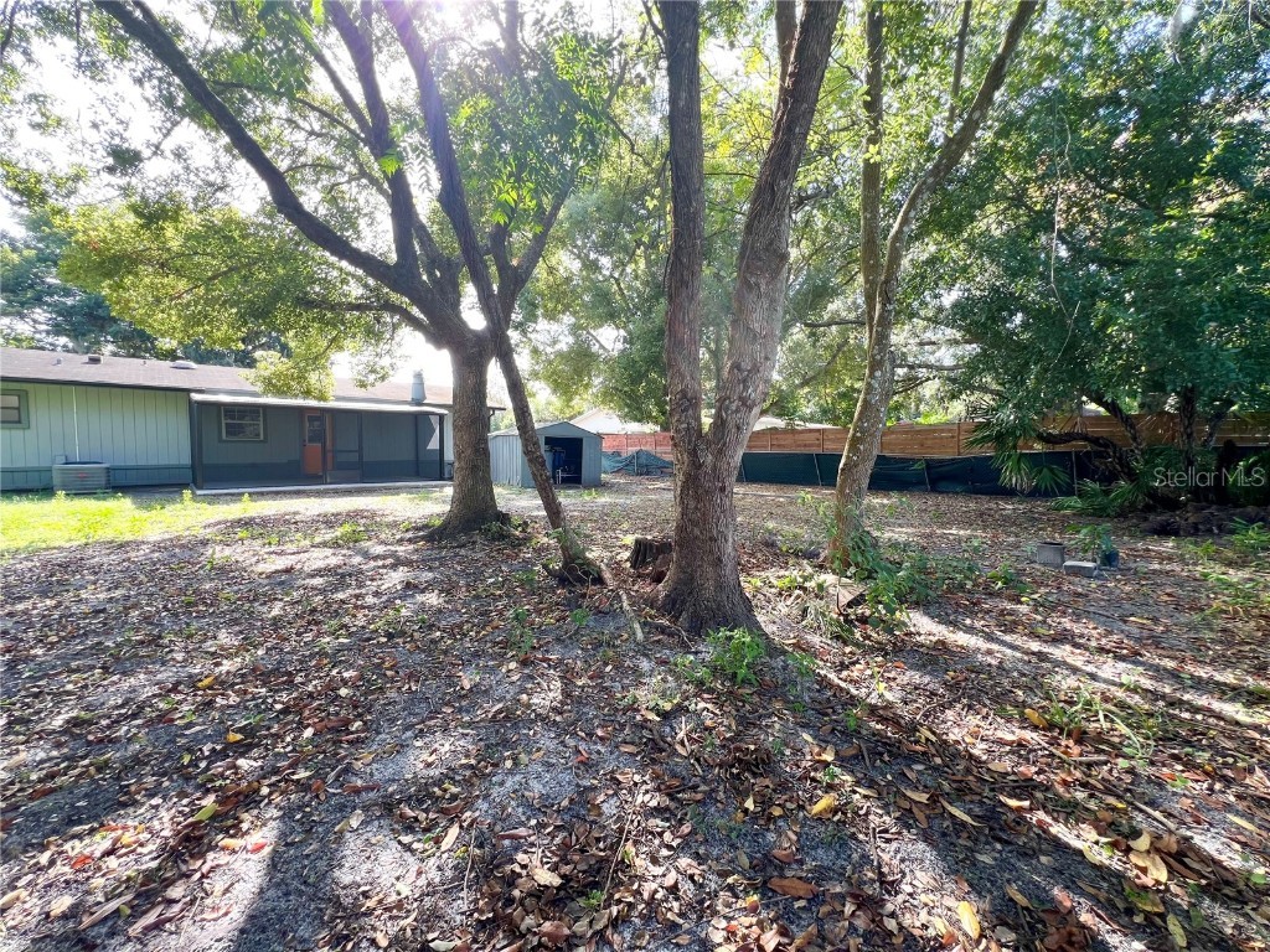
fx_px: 477
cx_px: 635
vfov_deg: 89.9
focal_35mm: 13
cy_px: 476
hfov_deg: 106.2
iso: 40
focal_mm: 1.57
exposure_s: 1/99
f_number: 1.8
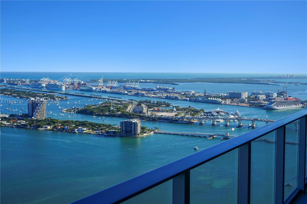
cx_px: 154
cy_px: 102
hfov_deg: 39.6
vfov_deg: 27.0
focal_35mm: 50
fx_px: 426
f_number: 6.3
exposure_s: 1/400
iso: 100
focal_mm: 50
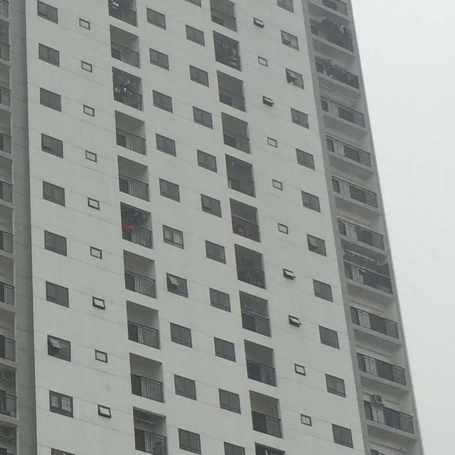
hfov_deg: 15.3
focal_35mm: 110
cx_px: -78
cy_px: 232
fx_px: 1636
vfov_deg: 15.8
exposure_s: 1/873
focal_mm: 4.12
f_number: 2.2
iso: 32
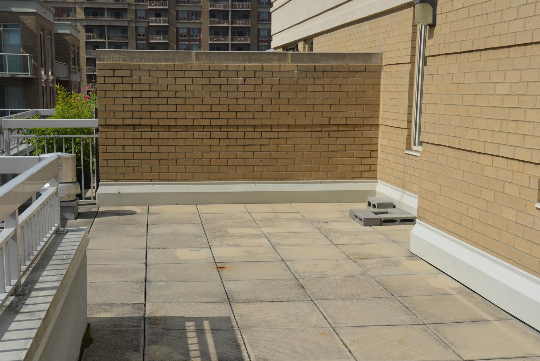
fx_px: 780
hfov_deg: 38.1
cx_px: 230
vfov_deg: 26.0
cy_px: 198
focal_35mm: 52
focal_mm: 44
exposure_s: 1/320
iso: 100
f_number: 9
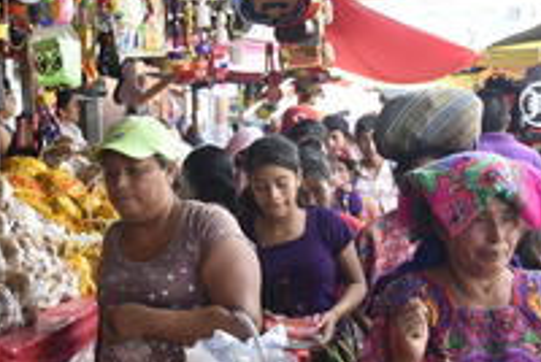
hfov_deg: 25.3
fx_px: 1204
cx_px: 238
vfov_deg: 17.0
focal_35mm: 80
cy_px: 303
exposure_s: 1/100
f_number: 4.5
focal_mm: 32
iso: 250
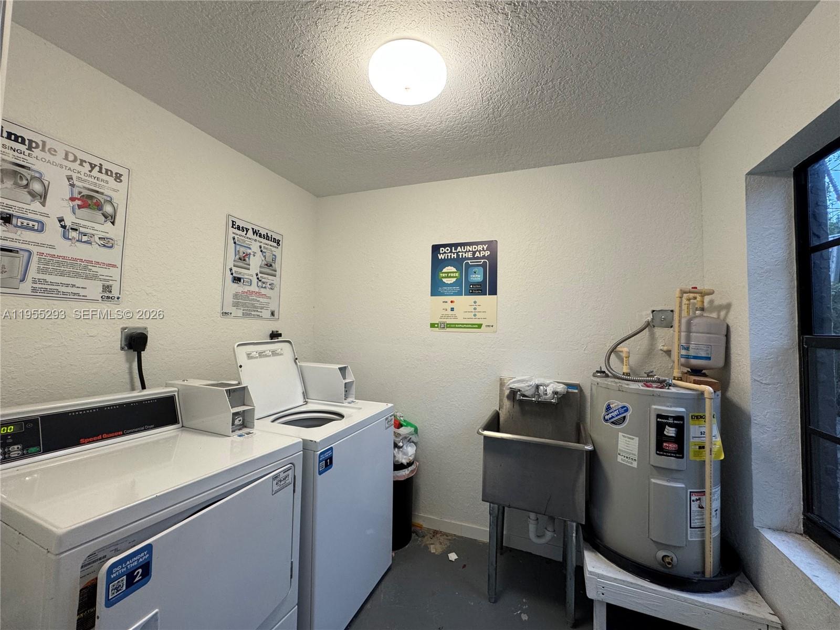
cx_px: 420
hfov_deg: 102.1
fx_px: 340
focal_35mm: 14
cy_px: 315
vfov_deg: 85.7
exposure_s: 1/60
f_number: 2.2
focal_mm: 2.22
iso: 160
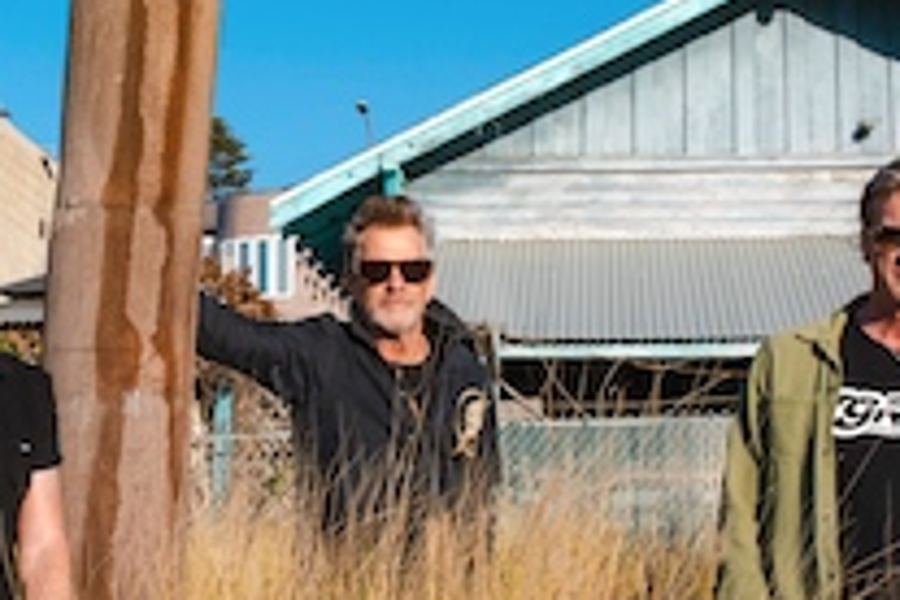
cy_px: 343
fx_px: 1900
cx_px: 170
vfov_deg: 17.9
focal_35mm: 76
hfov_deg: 26.1
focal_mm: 35
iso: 800
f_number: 11
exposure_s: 1/500
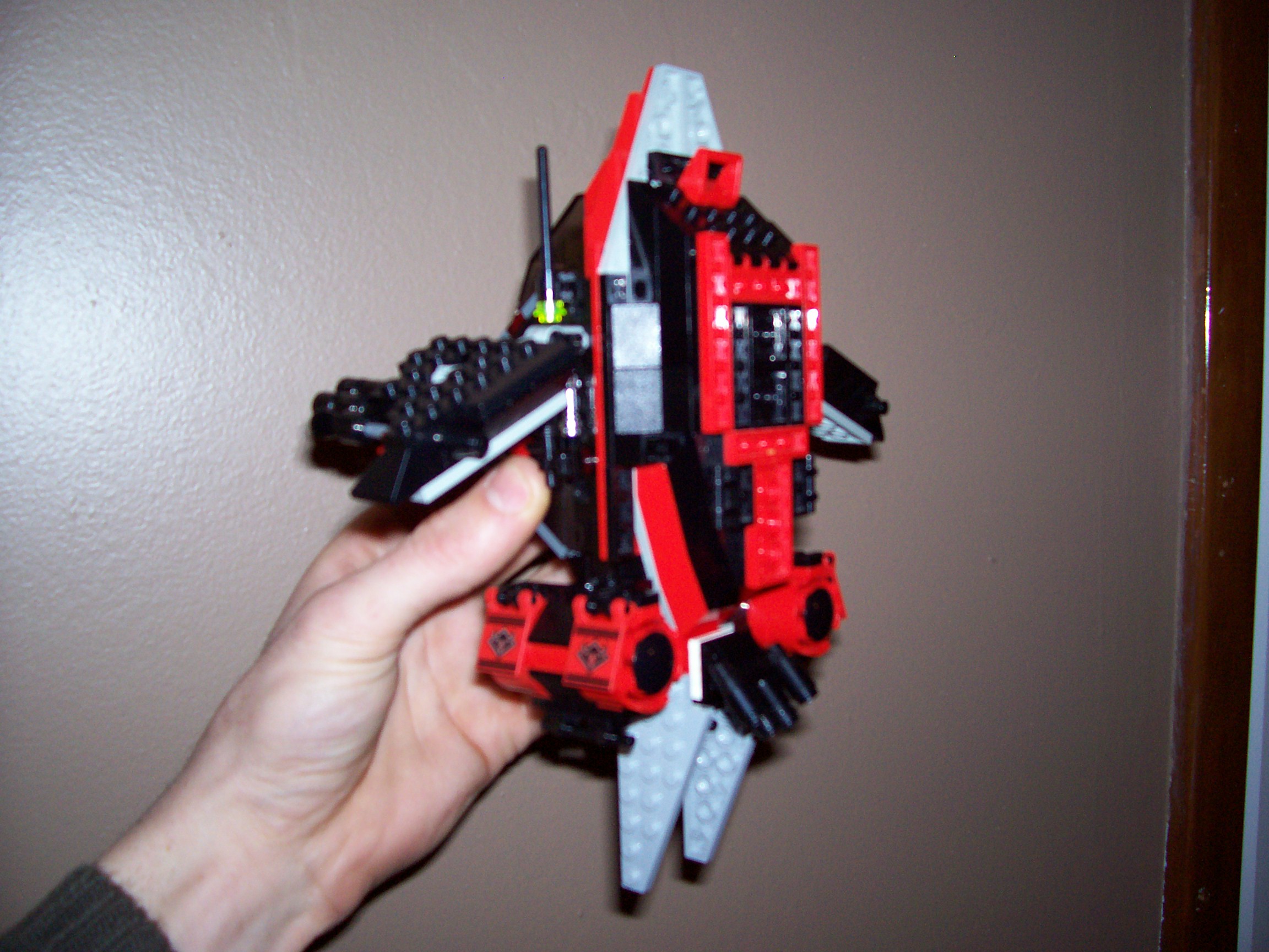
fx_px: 1246
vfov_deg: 41.8
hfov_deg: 54.0
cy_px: 476
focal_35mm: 34
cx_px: 634
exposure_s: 1/112
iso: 140
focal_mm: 5.6
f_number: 2.7
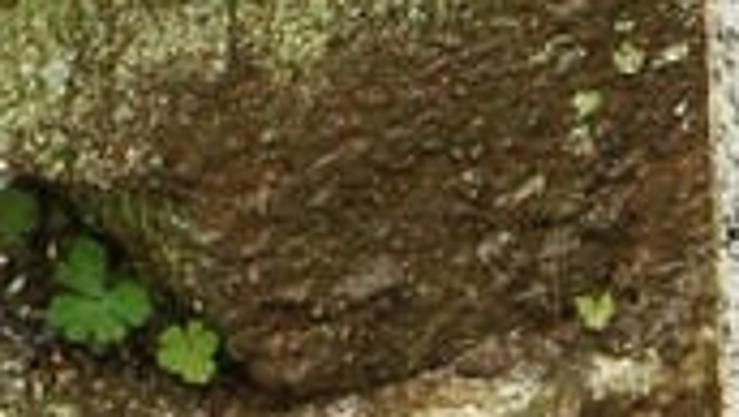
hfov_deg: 4.9
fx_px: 8627
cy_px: -161
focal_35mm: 440
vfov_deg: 2.8
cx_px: 924
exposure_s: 1/50
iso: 1000
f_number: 6.3
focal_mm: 27
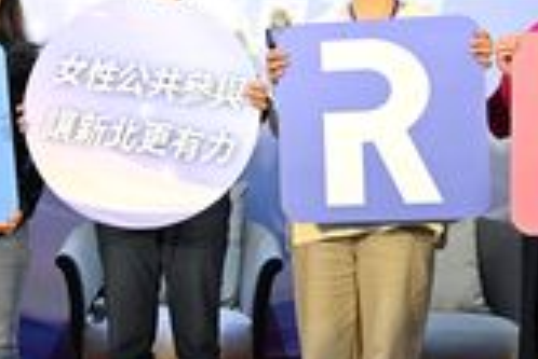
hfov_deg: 30.5
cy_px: 163
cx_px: 152
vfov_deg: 21.0
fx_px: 972
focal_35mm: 65
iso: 2000
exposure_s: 1/125
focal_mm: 27
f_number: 4
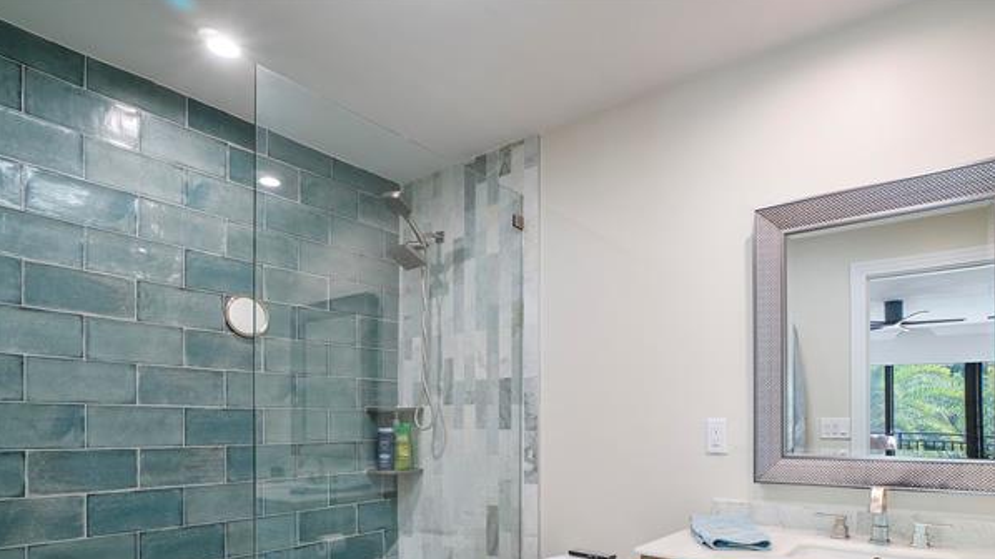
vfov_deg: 50.8
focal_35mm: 21
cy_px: 434
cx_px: 577
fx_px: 554
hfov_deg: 83.2
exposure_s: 1/2
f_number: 11
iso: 200
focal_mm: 10
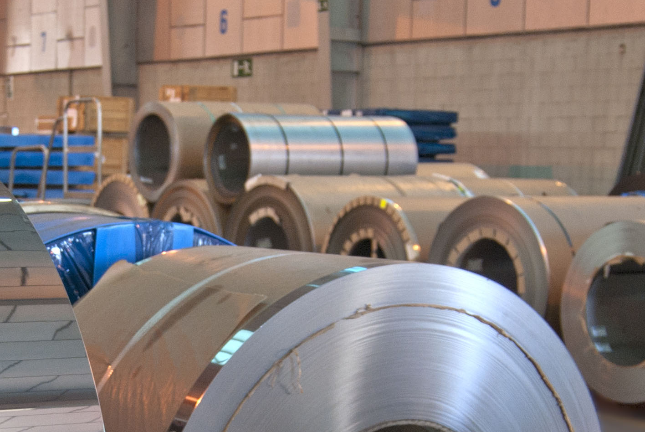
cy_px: 441
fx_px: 1693
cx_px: 77
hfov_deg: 21.2
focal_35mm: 94
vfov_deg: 14.3
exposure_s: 1/40
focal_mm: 23
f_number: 3.8
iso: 200
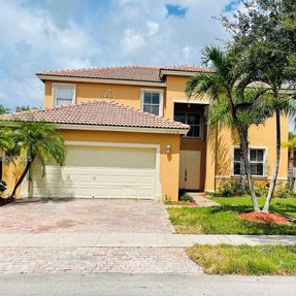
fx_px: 387
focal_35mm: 40
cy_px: 159
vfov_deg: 41.8
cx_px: 187
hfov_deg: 41.5
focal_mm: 4.2
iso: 32
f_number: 1.6
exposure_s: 1/6494
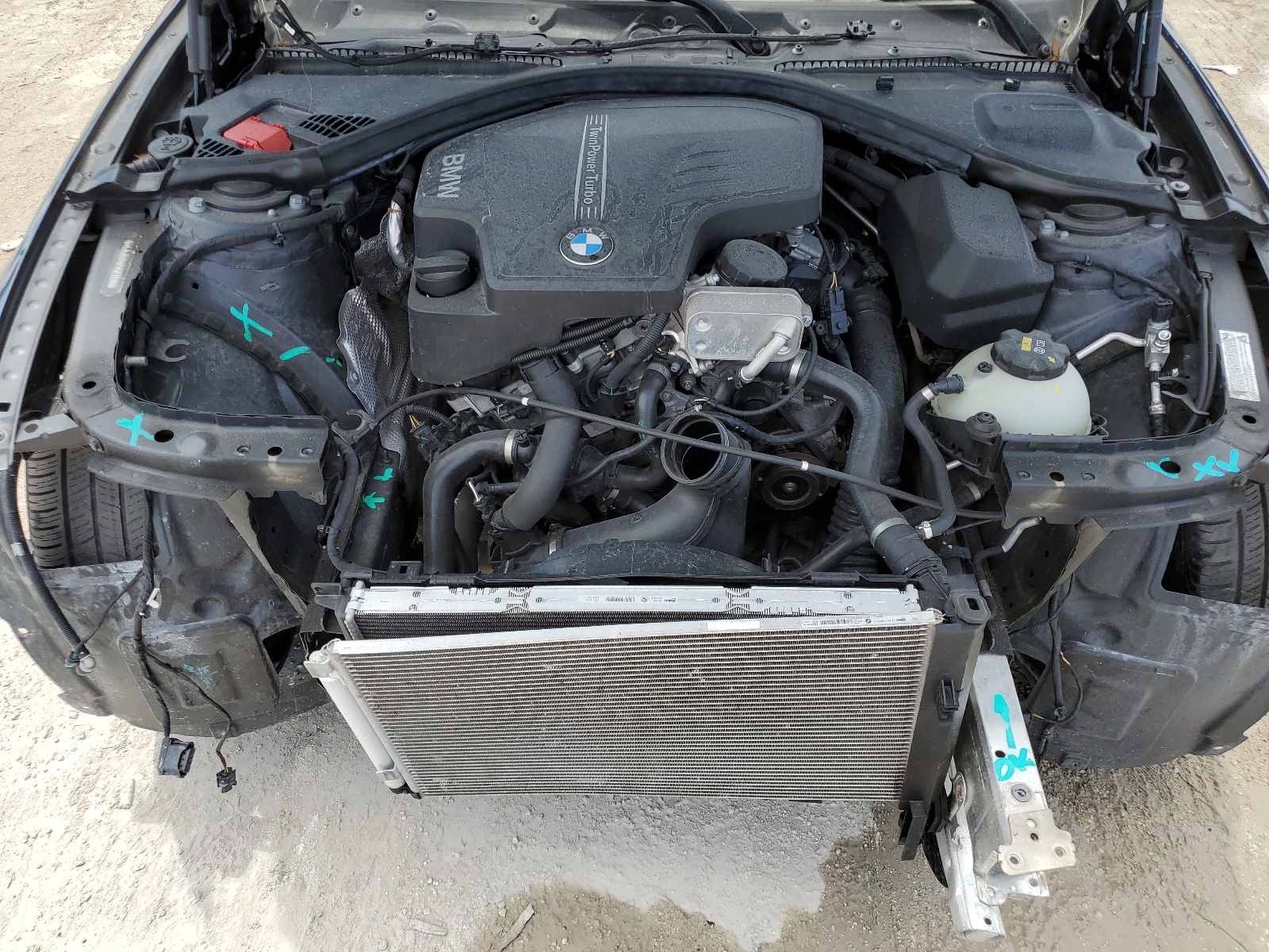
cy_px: 476
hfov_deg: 67.3
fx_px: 953
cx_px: 634
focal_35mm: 26
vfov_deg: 53.1
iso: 50
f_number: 1.5
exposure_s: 1/1111
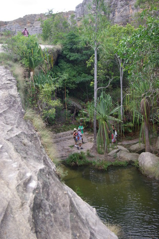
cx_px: 80
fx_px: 308
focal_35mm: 46
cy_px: 120
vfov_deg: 42.3
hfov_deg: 28.9
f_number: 4
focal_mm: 31
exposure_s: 1/45
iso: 100
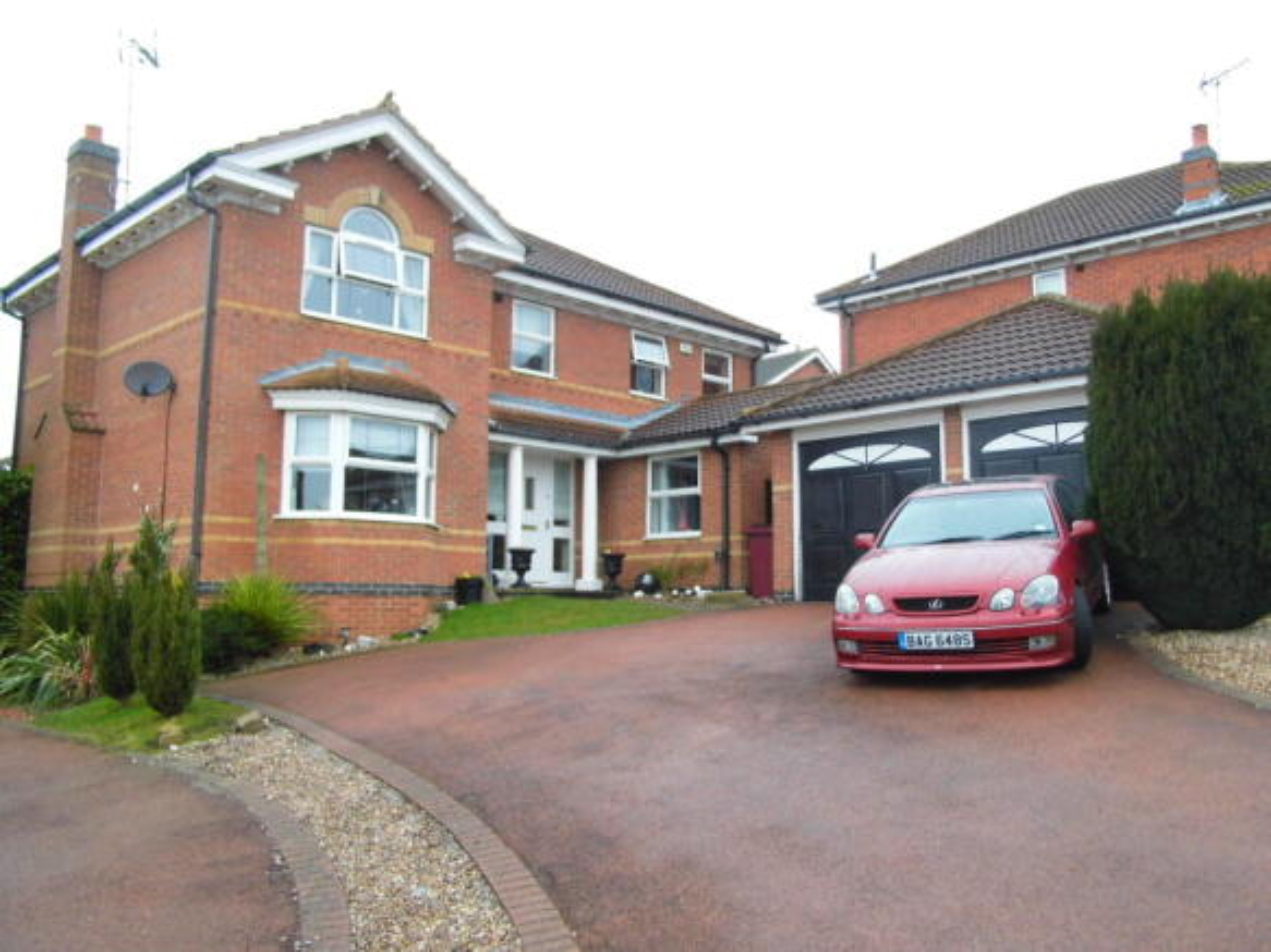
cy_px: 476
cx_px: 636
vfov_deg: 48.2
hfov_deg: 61.7
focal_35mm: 29
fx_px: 1065
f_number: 3.2
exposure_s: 1/60
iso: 100
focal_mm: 5.2
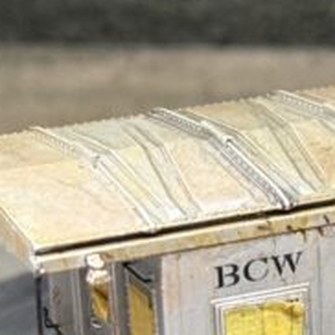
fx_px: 2617
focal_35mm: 239
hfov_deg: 7.2
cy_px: 296
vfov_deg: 7.3
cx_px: 561
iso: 160
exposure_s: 1/60
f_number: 1.78
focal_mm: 6.76
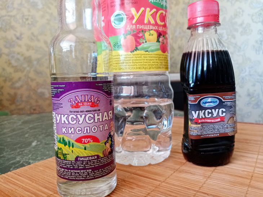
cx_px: 132
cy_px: 98
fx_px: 197
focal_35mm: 26
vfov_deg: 53.0
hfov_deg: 67.3
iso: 233
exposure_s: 1/33.3
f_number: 1.8
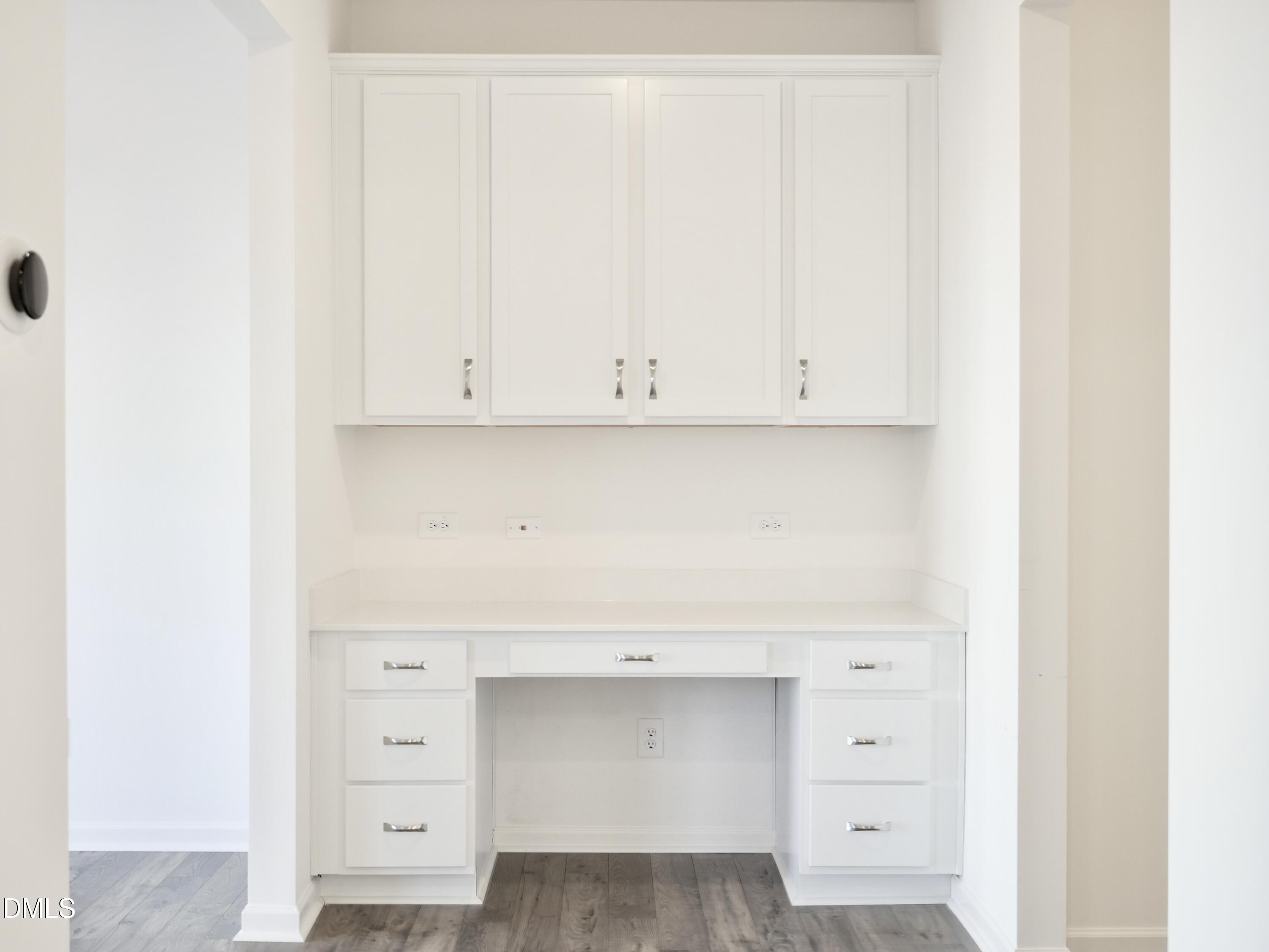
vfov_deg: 39.7
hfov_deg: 51.3
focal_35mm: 36
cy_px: 476
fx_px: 1320
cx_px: 634
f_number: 2.8
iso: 320
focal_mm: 18
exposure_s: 1/60
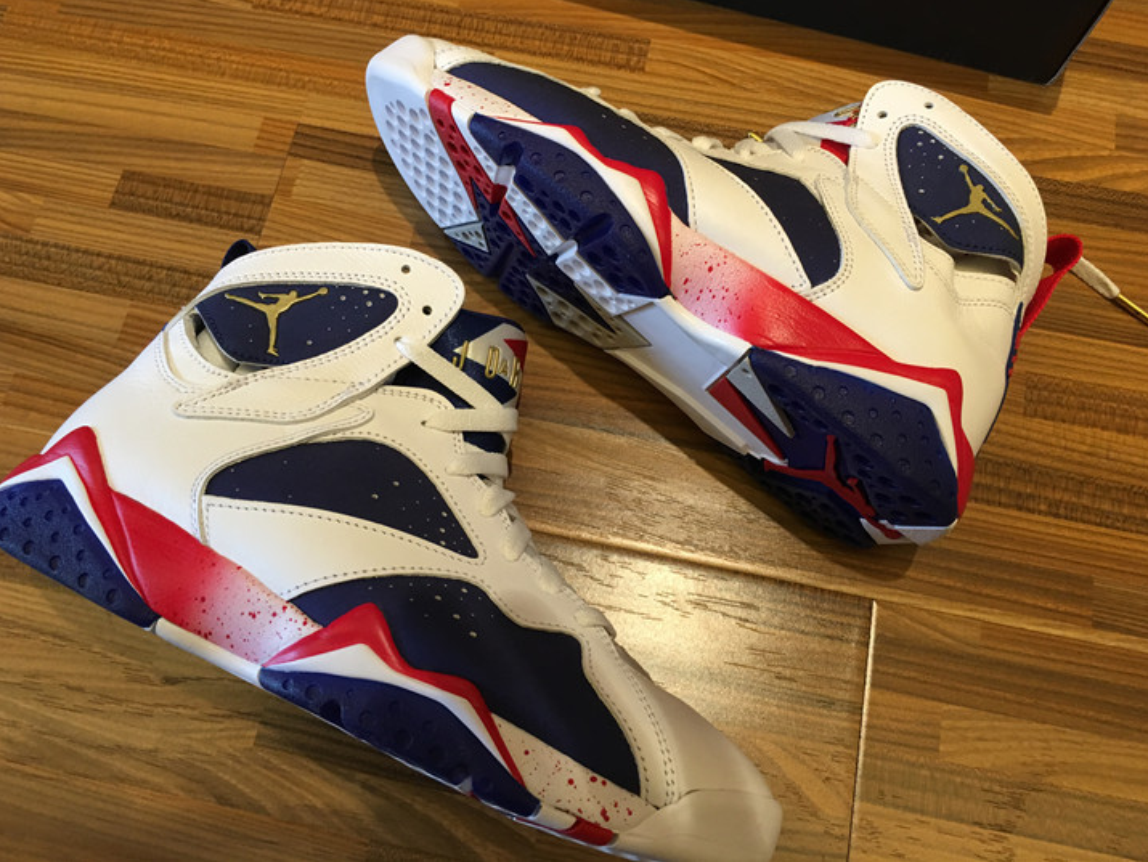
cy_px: 418
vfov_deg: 46.8
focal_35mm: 30
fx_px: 995
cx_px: 567
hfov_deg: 59.9
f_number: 2.2
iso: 64
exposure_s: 1/17
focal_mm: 4.15
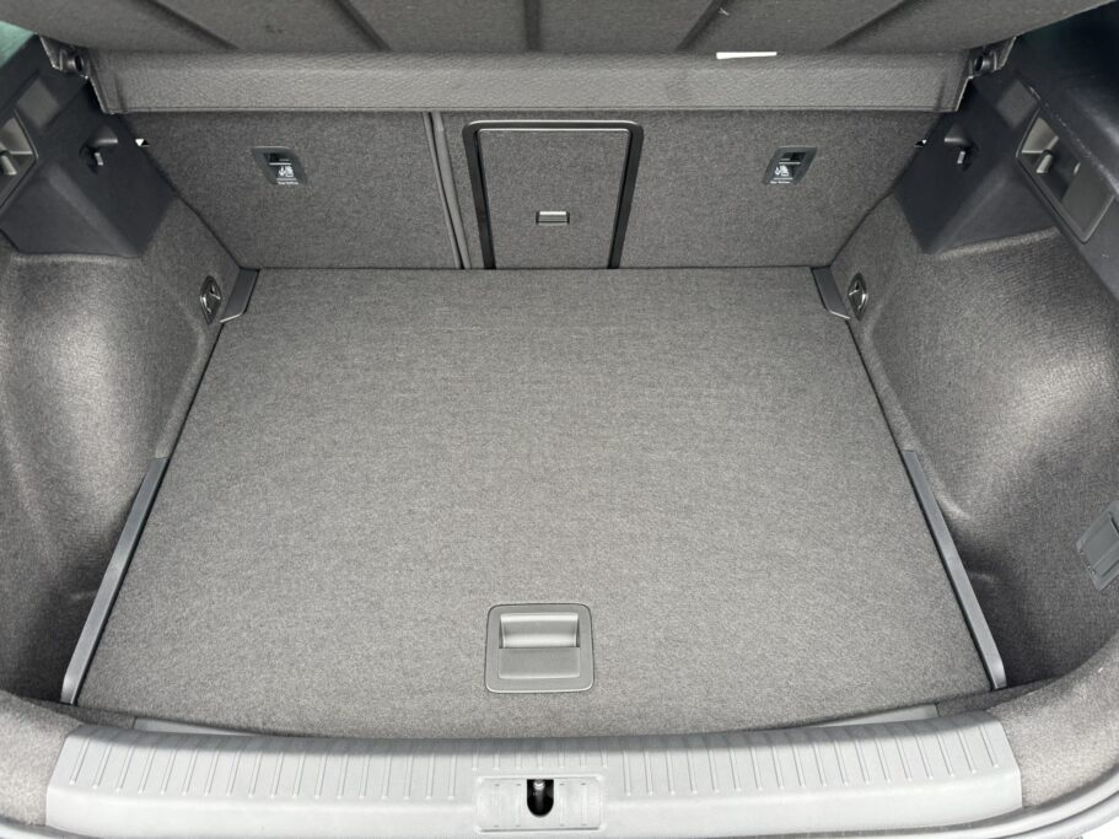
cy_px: 420
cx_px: 560
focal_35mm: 24
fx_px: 776
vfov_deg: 56.8
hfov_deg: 71.6
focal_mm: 6.76
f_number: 1.78
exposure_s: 1/60
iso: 250
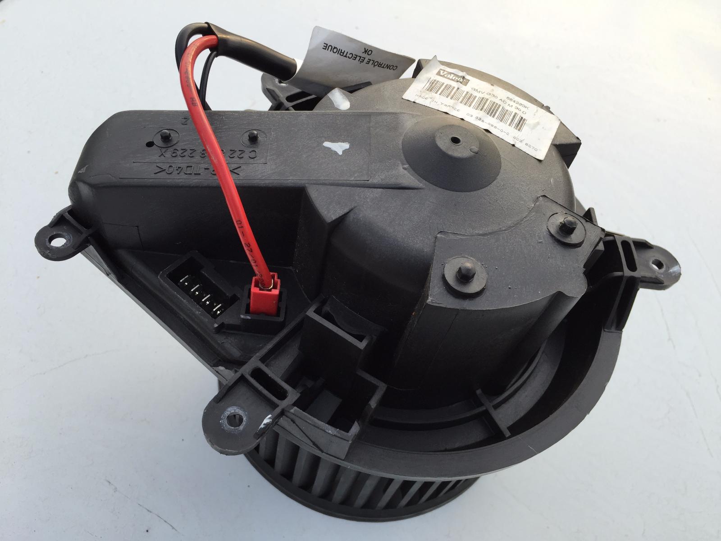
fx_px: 604
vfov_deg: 48.2
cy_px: 270
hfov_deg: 61.7
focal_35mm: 29
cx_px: 360
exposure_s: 1/195
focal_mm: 4.15
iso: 32
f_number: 2.2
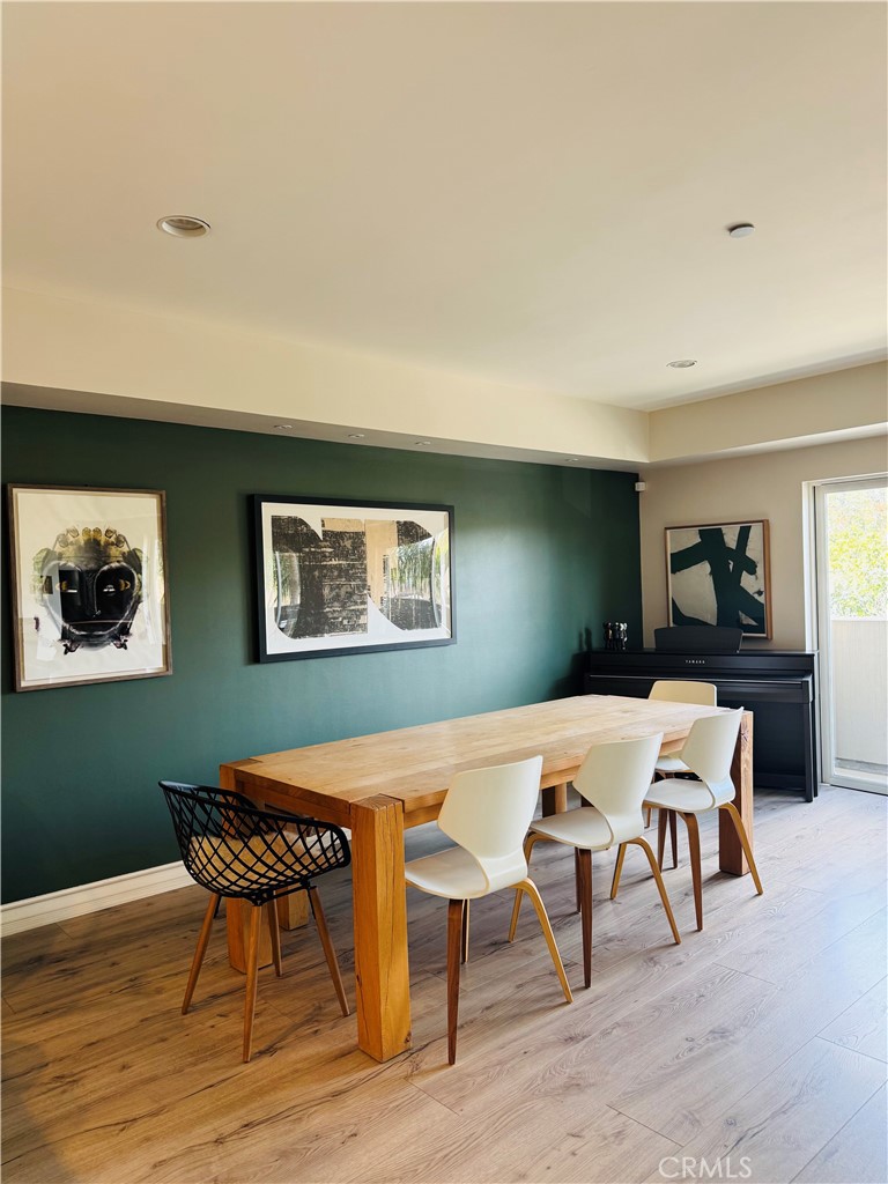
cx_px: 444
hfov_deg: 56.8
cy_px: 592
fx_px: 821
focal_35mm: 24
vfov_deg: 71.6
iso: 100
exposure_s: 1/60
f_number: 1.78
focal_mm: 6.76
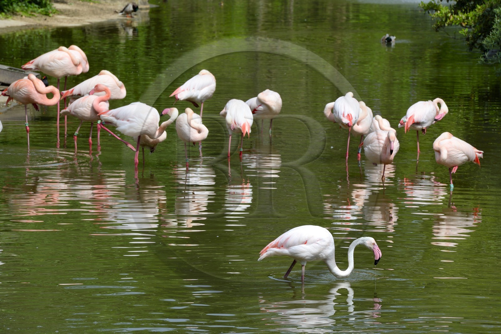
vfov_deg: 6.9
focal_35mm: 200
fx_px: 2783
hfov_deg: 10.3
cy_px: 167
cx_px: 250
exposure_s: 1/320
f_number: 13
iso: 200
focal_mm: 200
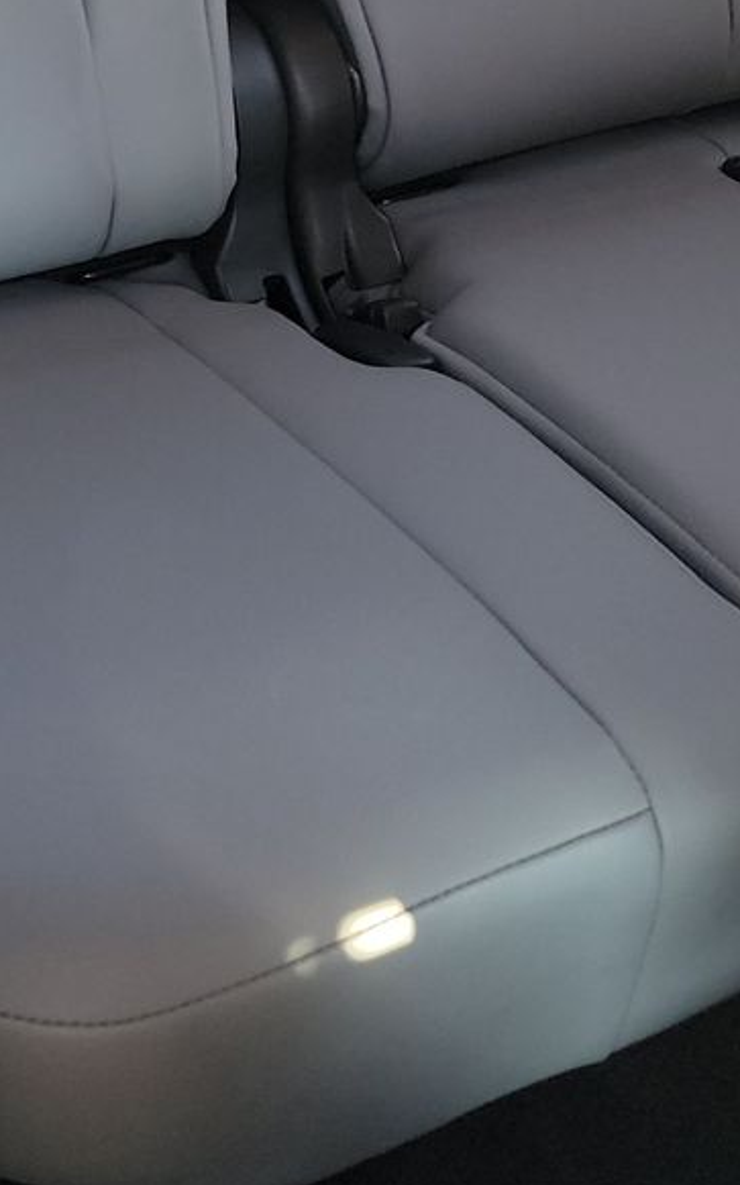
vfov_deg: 27.5
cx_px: 222
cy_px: -27
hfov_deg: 18.5
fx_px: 2259
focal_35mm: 70
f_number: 1.8
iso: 559
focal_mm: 6.7
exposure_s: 1/59
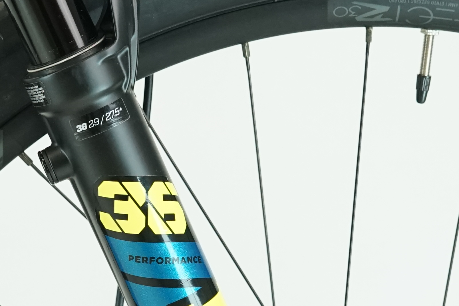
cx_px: 125
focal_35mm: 153
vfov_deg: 9.0
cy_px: 140
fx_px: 1951
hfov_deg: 13.4
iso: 1600
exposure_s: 1/200
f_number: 5.6
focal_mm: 41
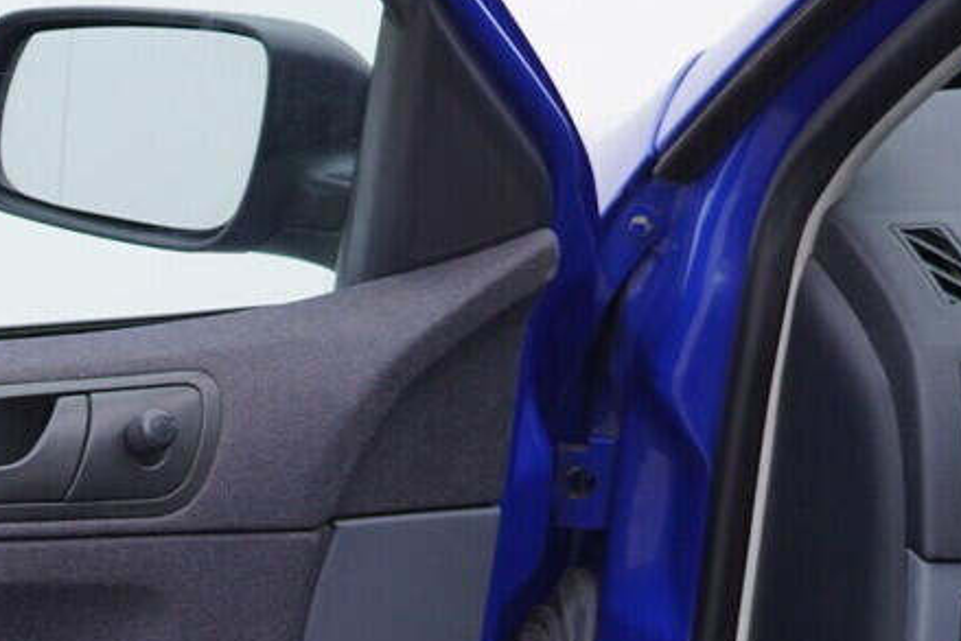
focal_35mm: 118
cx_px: -309
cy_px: 796
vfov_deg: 11.4
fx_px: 3151
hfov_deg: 16.4
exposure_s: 1/50
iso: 125
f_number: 3.2
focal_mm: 24
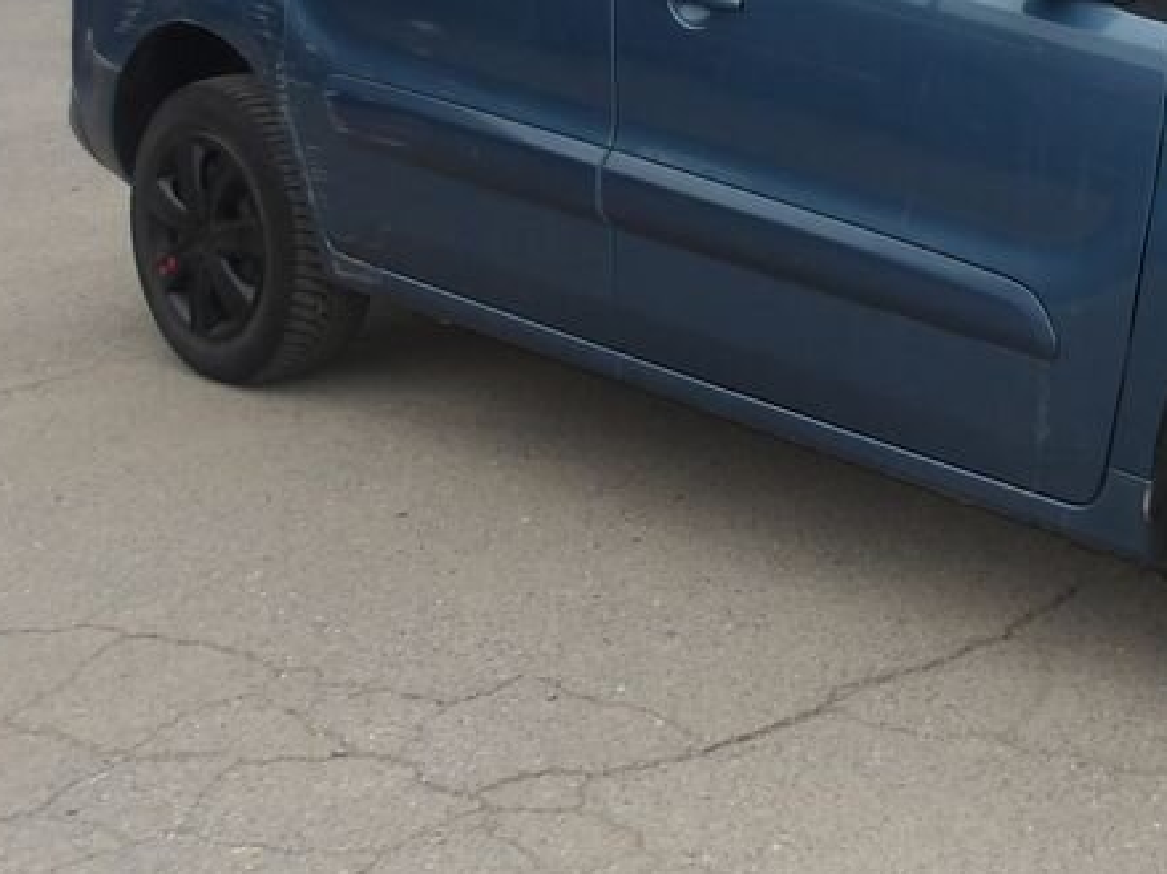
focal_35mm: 63
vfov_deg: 22.4
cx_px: 1156
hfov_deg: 28.9
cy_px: -3
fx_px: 2123
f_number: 3
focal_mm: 4.9
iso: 100
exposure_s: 1/86
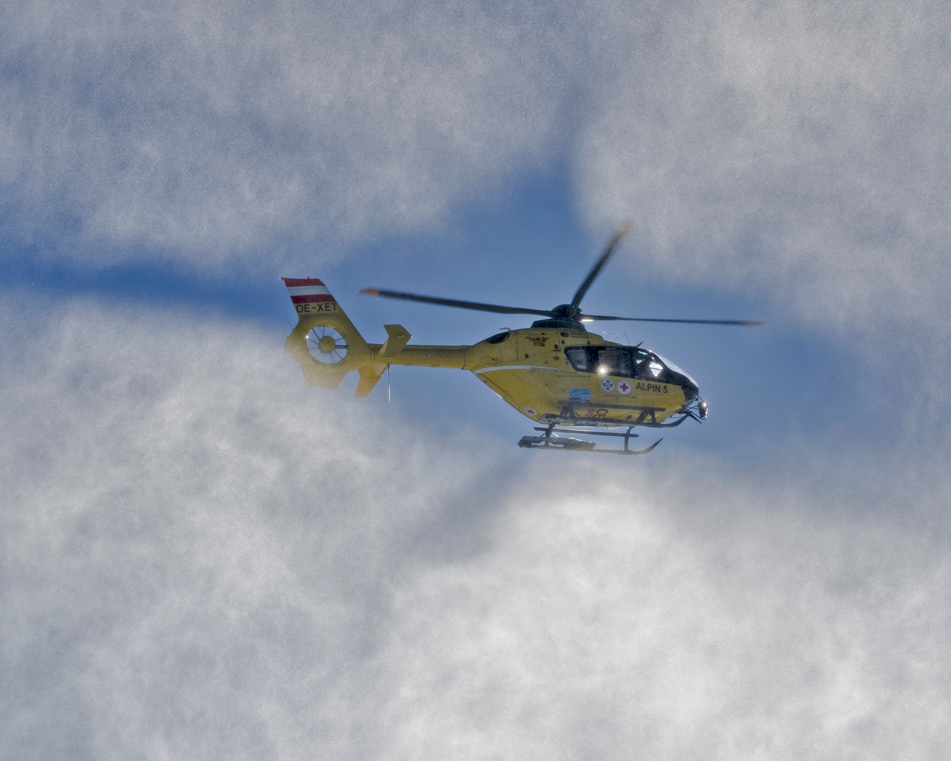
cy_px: 360
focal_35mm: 85
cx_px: 501
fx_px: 2387
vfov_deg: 18.1
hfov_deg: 22.5
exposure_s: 1/640
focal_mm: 35
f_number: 10
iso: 160
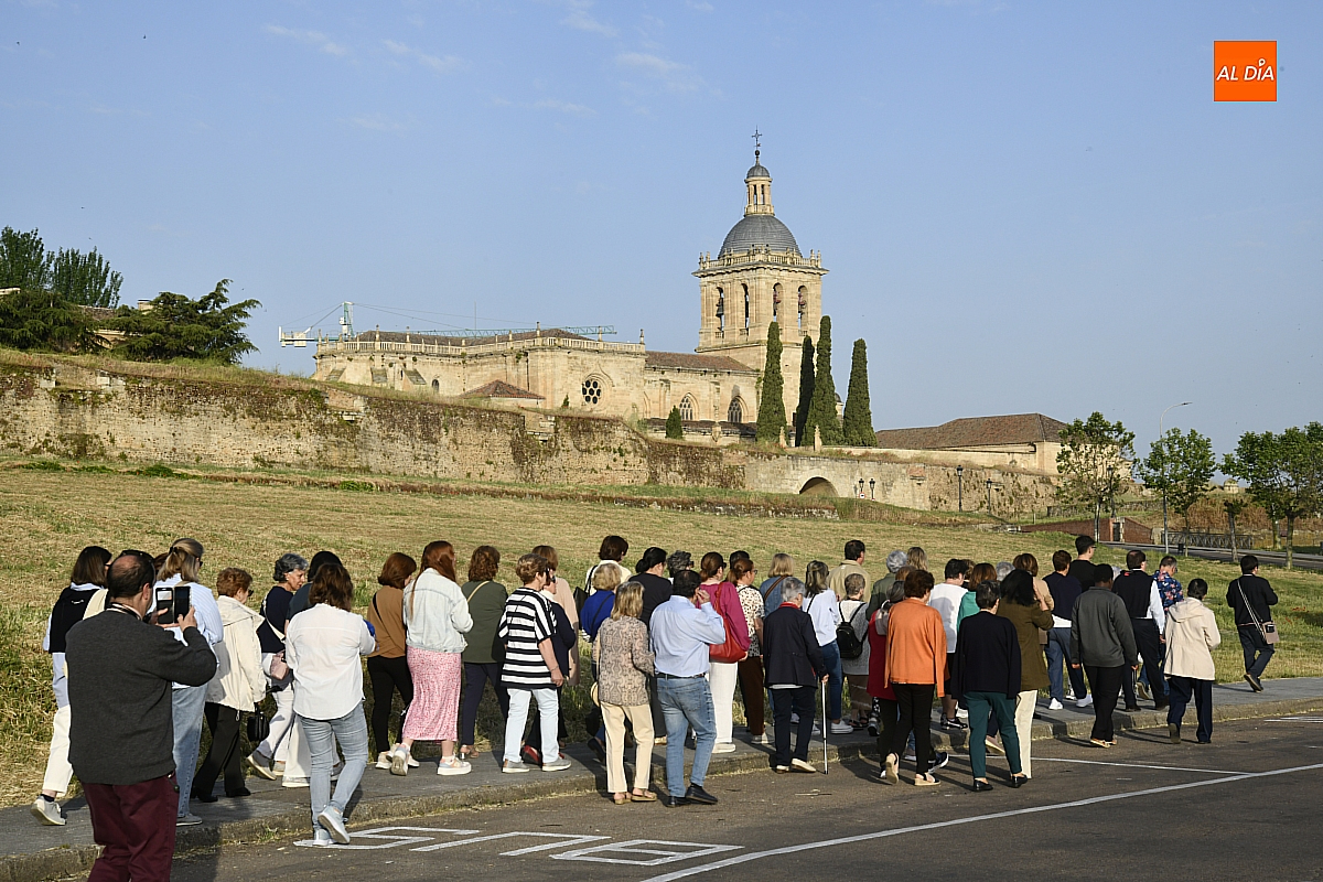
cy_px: 441
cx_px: 662
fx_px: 2278
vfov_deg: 21.9
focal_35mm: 62
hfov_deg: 32.4
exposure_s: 1/160
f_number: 18
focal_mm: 62
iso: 320
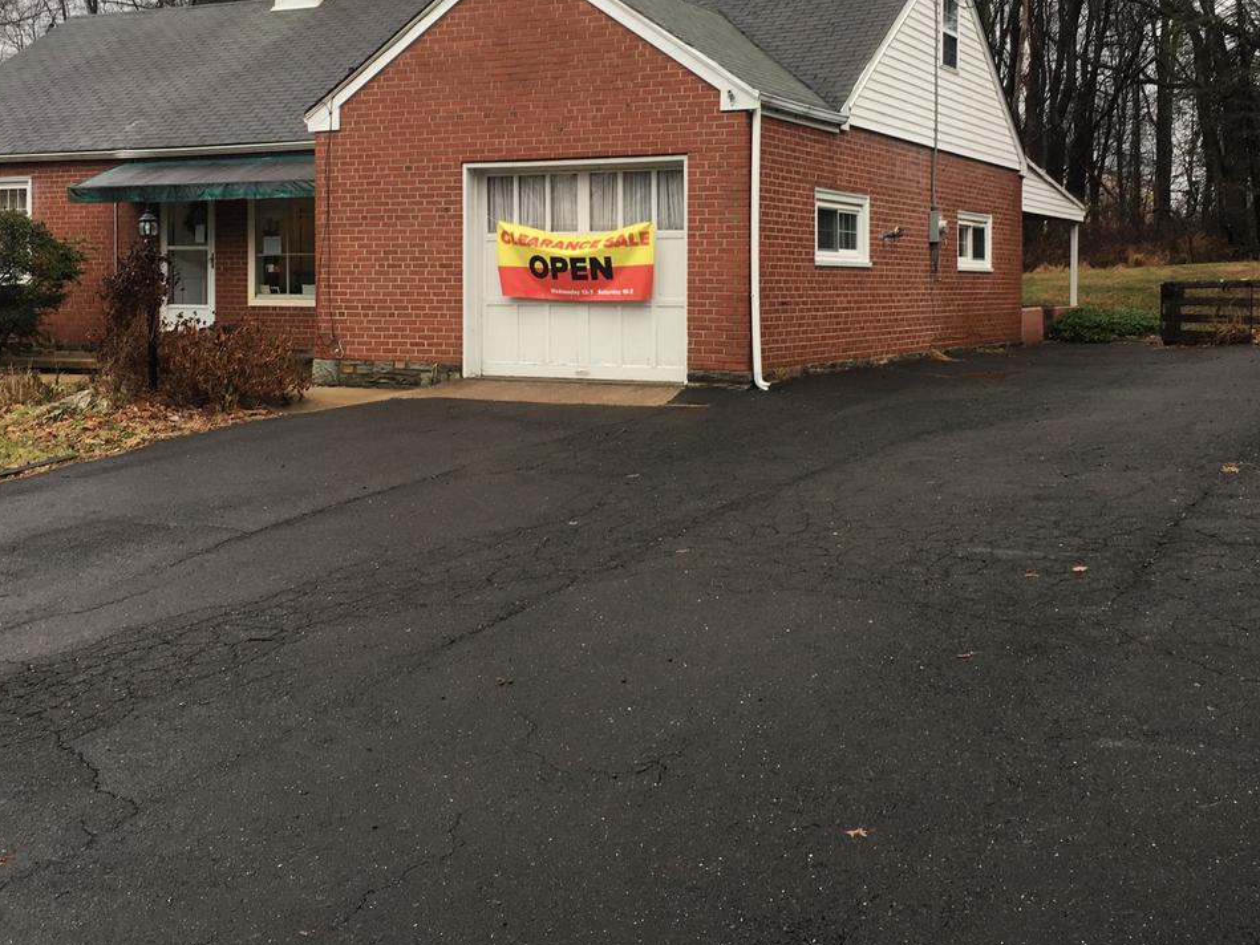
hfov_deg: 42.9
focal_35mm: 44
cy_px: 309
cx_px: 644
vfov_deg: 32.6
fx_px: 1602
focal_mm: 4.15
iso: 25
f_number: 2.2
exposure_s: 1/60
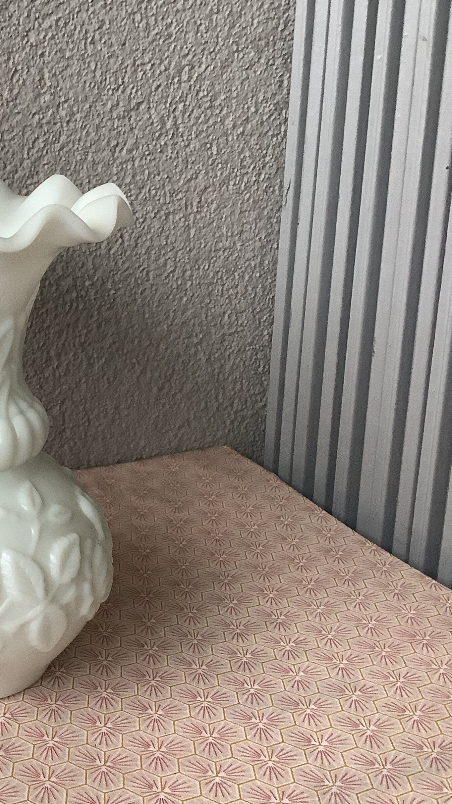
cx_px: -7
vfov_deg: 44.6
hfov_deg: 24.7
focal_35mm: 46
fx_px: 980
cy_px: 402
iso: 200
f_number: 2.4
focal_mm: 3.3
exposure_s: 1/60
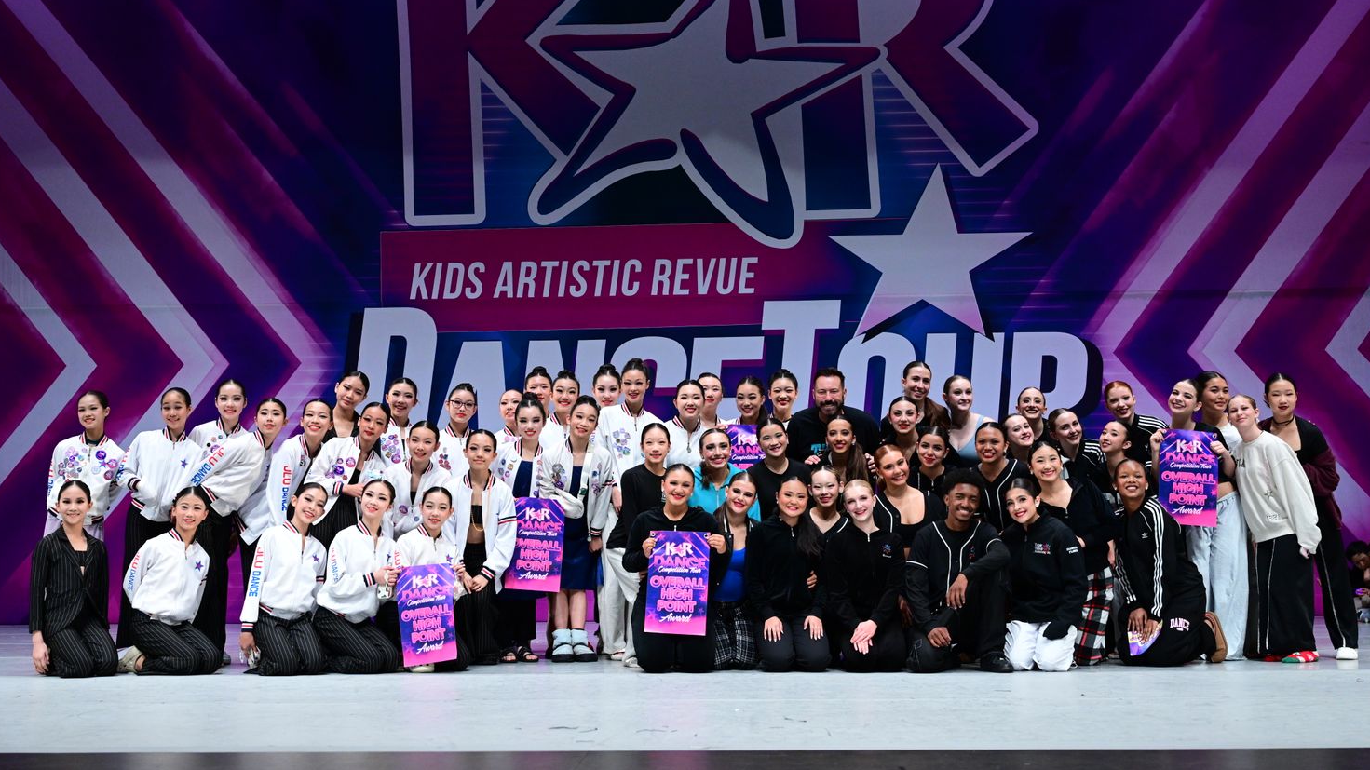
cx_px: 690
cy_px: 307
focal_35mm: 47
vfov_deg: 25.4
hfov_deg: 43.7
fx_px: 1707
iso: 2500
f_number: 4
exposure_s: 1/800
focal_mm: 44
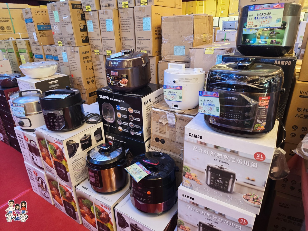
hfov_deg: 73.9
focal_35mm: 23
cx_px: 154
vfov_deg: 58.9
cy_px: 116
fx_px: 205
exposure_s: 1/30.2
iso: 320
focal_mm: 6.3
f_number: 1.7
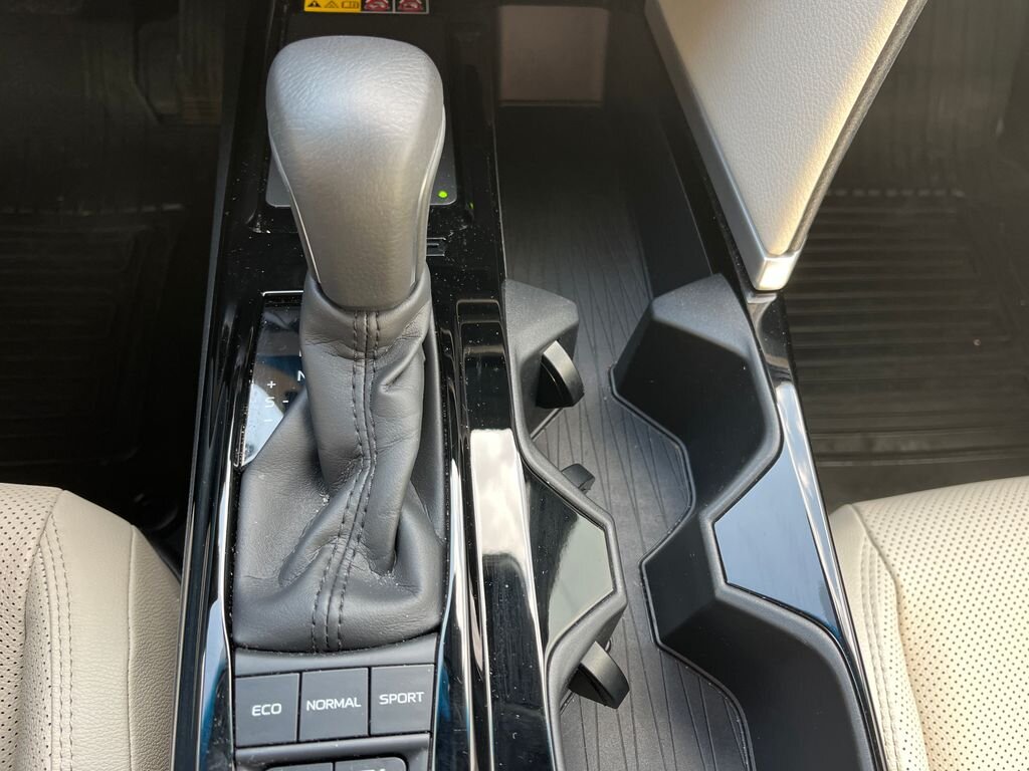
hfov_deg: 67.3
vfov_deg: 53.1
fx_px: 773
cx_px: 514
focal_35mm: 26
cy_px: 386
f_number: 1.6
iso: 125
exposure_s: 1/121
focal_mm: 5.1
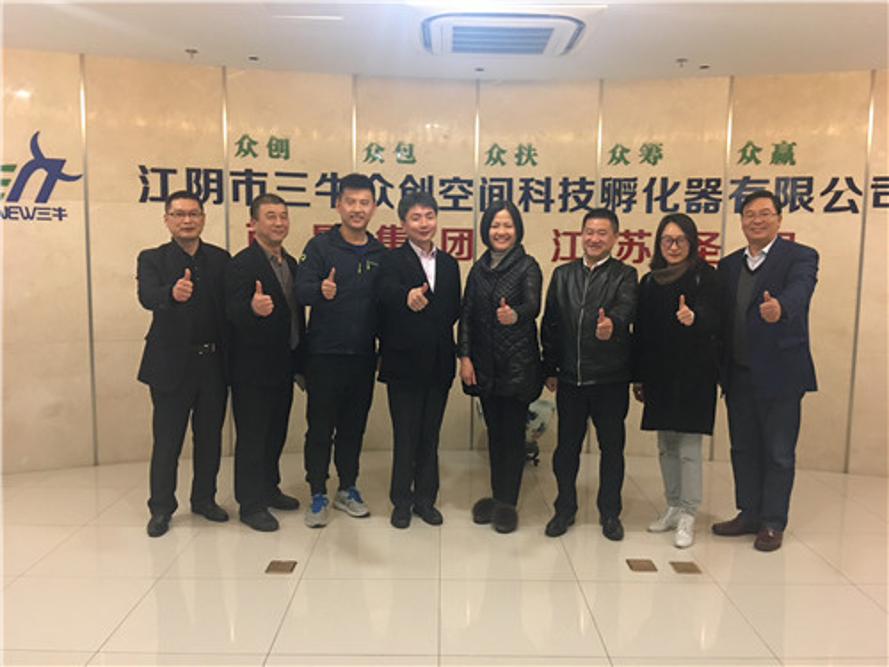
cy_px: 334
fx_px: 745
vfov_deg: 48.2
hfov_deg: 61.7
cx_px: 444
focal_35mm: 29
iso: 100
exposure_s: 1/17
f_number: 2.2
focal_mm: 4.15
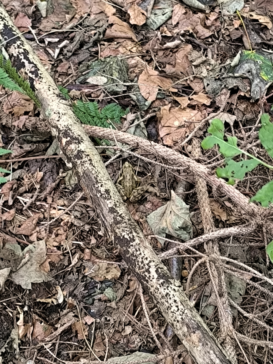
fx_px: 978
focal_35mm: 93
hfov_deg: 15.9
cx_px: 136
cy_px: 182
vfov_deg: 21.1
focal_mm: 6.14
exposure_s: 1/25
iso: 1600
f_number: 1.65
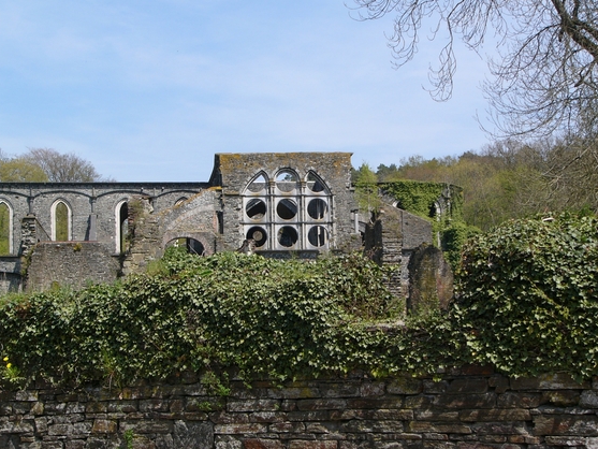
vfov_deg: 21.0
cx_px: 297
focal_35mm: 70
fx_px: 1210
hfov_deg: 27.8
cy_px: 229
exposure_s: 1/500
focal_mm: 10.7
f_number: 4.6
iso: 50
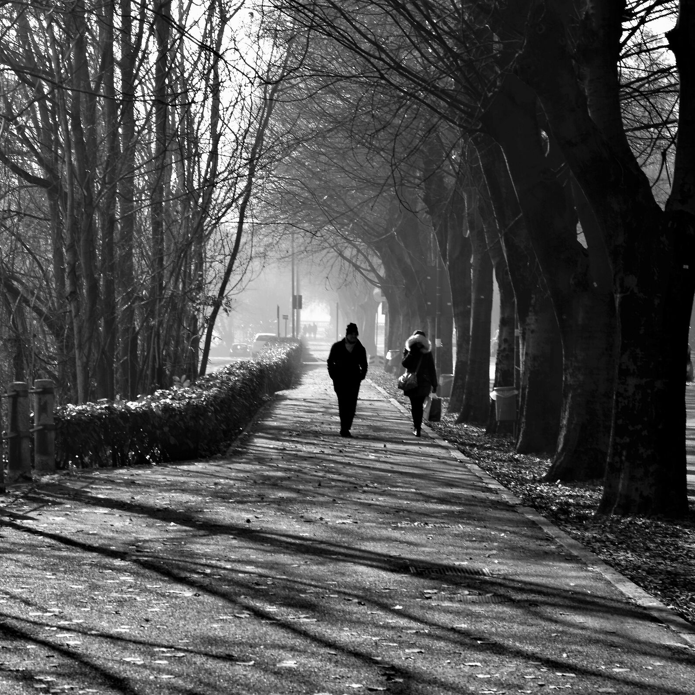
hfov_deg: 13.0
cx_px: 269
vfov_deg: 13.0
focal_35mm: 134
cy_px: 347
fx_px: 3044
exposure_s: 1/80
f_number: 10
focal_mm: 105
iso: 160
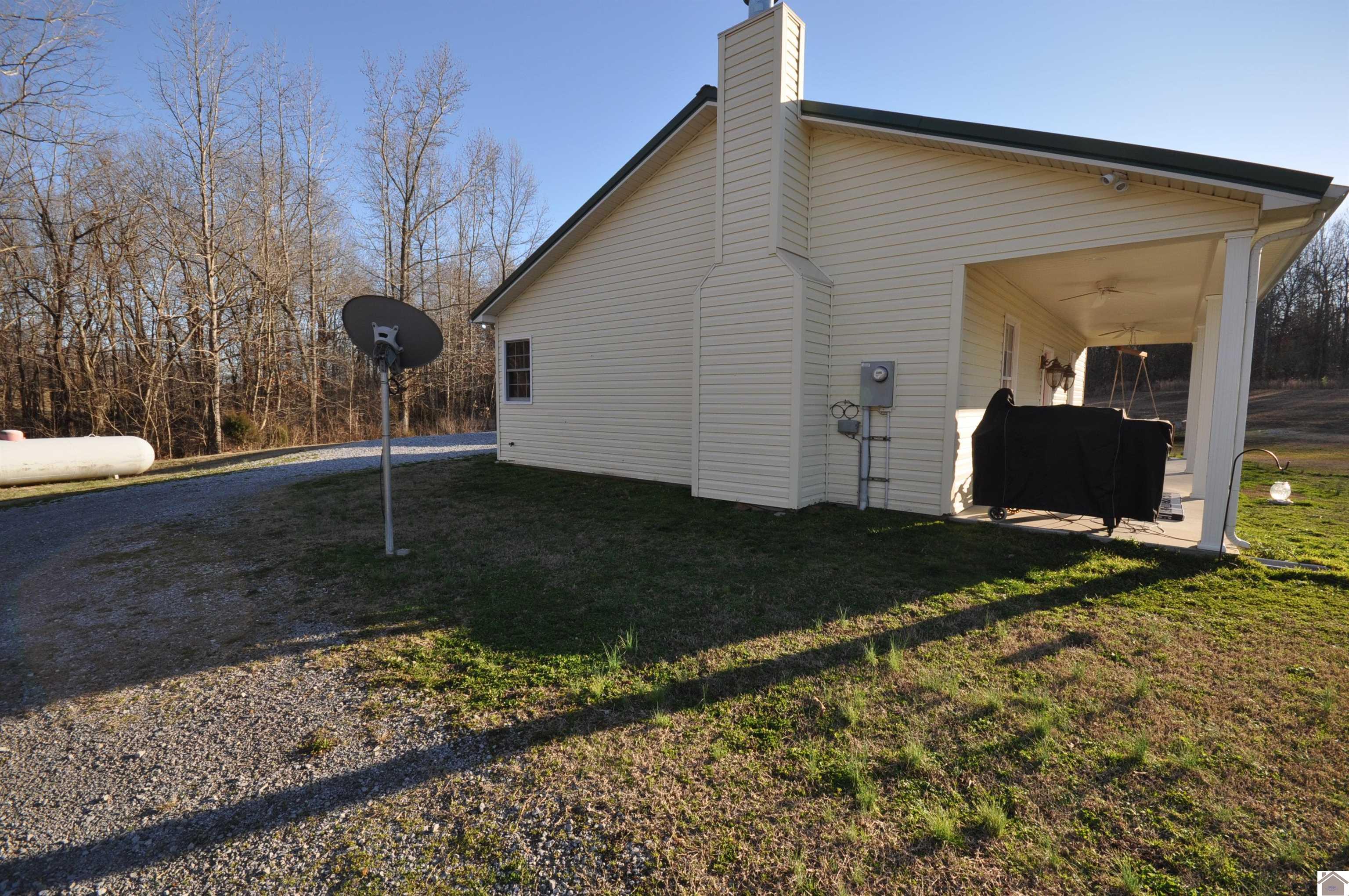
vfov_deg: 77.2
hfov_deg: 100.5
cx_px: 674
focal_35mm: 15
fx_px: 561
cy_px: 448
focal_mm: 10
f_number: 9
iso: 200
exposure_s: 1/200
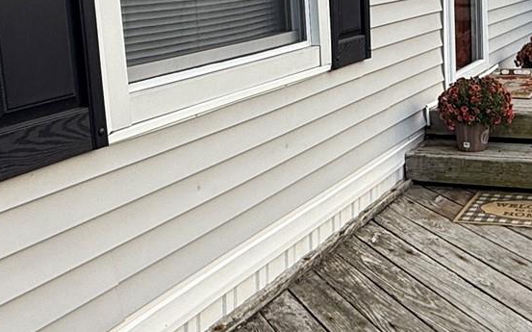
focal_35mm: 55
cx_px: 419
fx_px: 797
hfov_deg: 35.8
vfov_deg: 23.3
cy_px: 89
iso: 50
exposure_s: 1/261
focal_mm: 2.22
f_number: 2.2
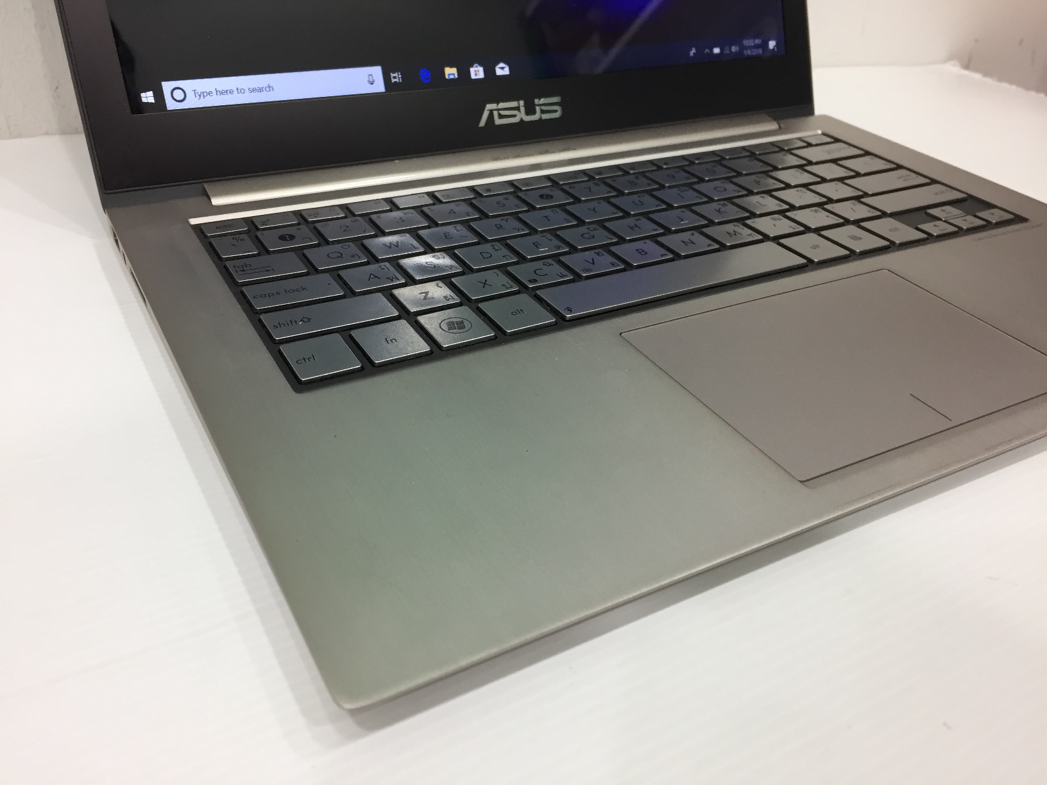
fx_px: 877
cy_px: 392
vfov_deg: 48.2
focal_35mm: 29
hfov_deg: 61.7
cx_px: 524
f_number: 2.2
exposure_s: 1/33
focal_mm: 4.15
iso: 80
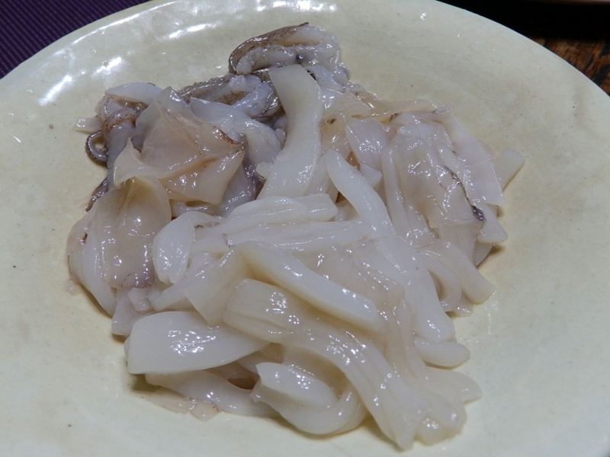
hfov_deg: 56.8
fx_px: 564
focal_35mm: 32
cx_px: 305
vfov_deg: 44.2
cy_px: 228
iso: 400
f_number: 3.7
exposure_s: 1/30
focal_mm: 5.7
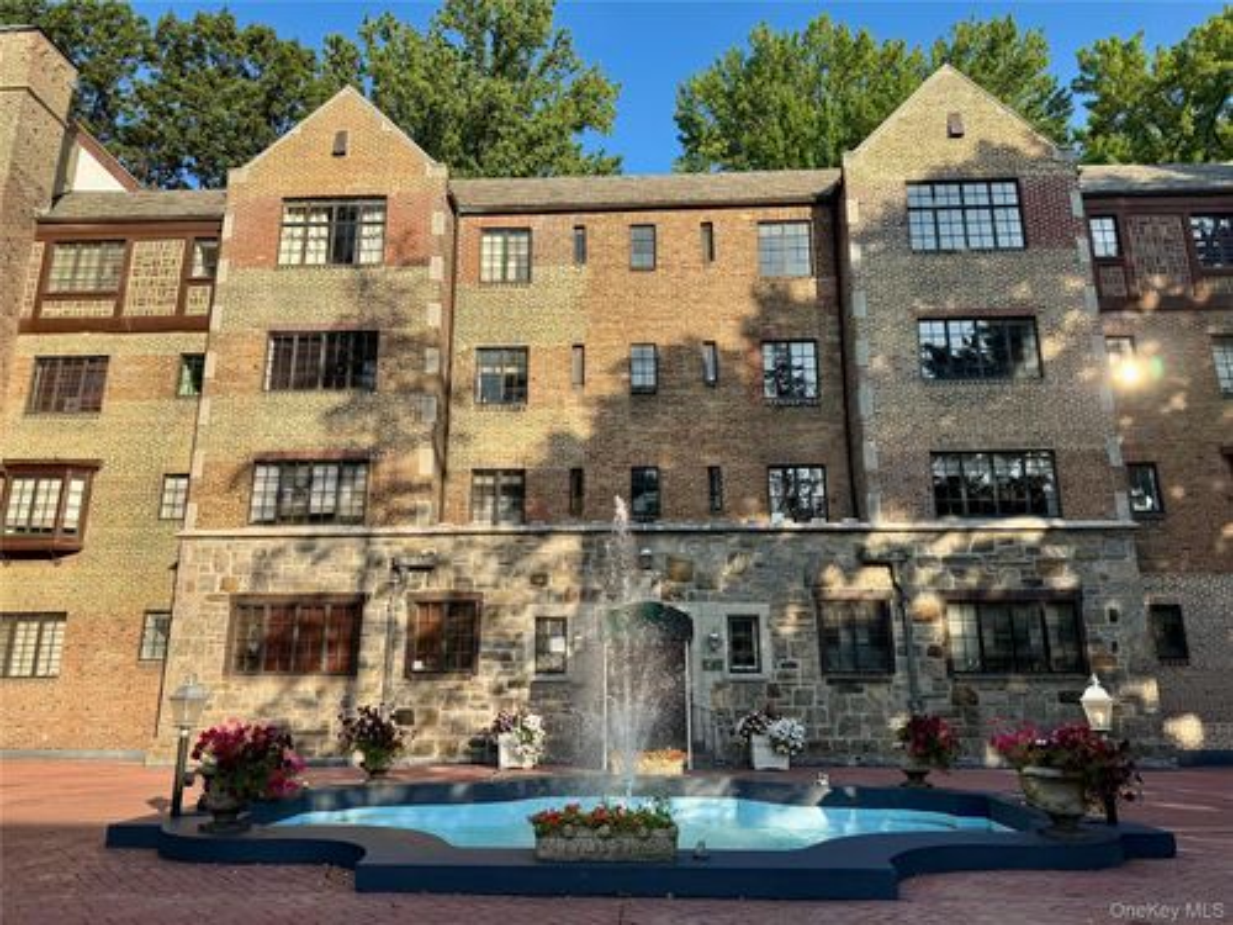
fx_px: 855
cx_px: 616
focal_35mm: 24
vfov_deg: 56.8
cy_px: 462
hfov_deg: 71.6
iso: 80
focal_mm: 6.76
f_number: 1.78
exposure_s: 1/2174
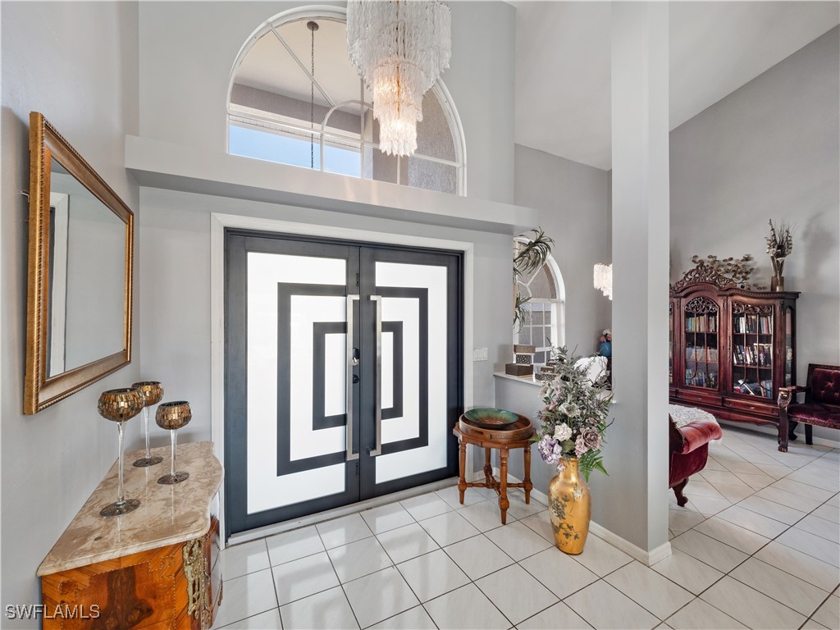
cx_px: 420
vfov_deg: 85.7
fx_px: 340
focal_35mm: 14
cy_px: 315
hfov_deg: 102.1
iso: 200
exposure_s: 1/5
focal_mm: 7
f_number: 7.1
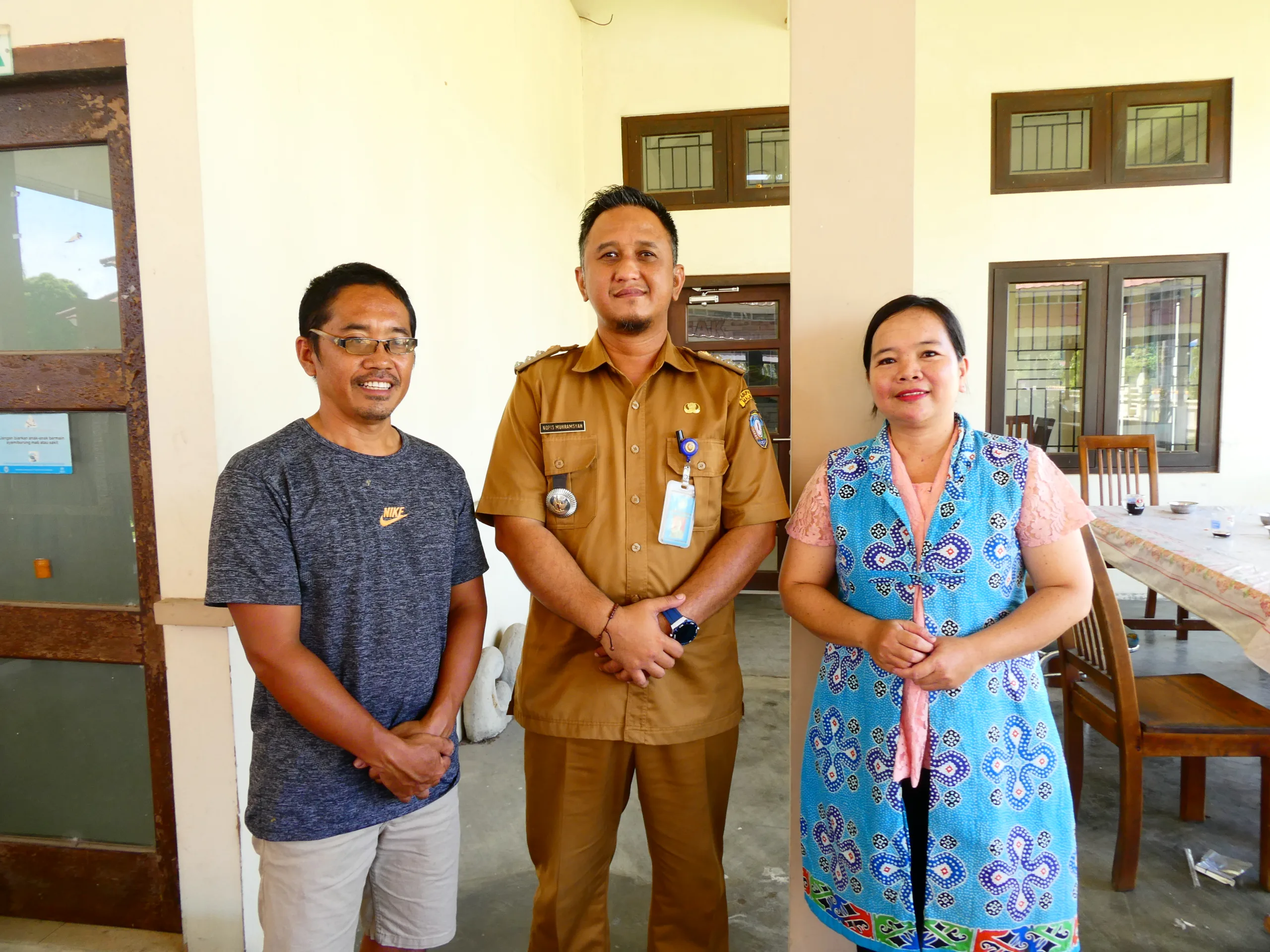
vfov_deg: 56.8
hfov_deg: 71.6
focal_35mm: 24
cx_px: 635
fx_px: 881
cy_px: 476
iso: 80
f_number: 4
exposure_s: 1/25
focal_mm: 4.3
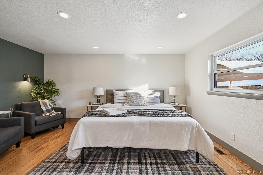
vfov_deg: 75.5
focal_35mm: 16
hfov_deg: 98.6
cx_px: 132
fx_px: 113
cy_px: 88
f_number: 10
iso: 400
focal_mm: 15.5
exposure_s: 1/25
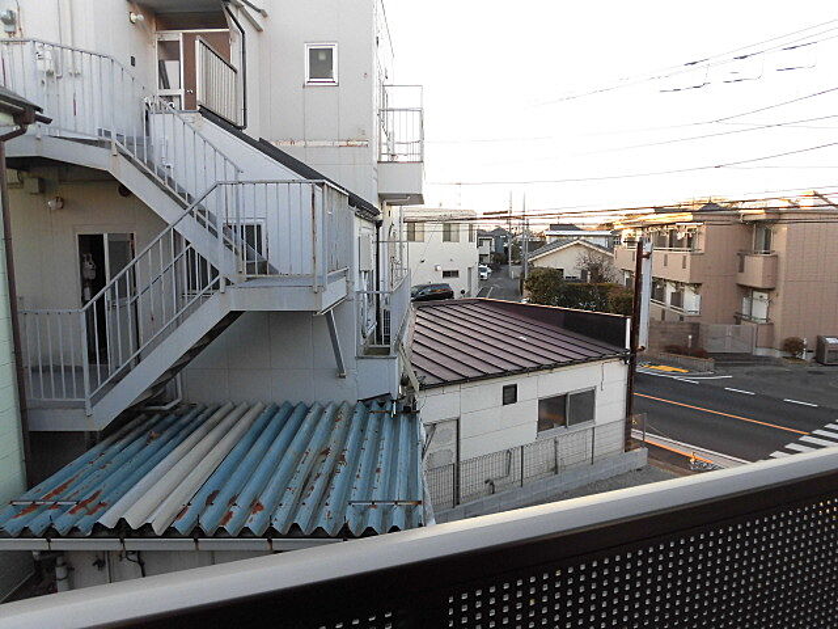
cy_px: 314
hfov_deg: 71.6
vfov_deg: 56.8
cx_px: 419
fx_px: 581
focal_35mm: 24
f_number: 3.1
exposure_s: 1/100
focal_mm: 4.3
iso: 100
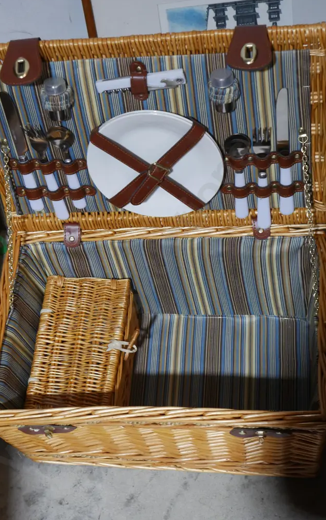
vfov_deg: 29.8
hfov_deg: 18.9
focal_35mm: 69
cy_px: 257
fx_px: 980
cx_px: 163
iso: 1600
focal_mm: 32
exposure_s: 1/80
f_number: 5.4
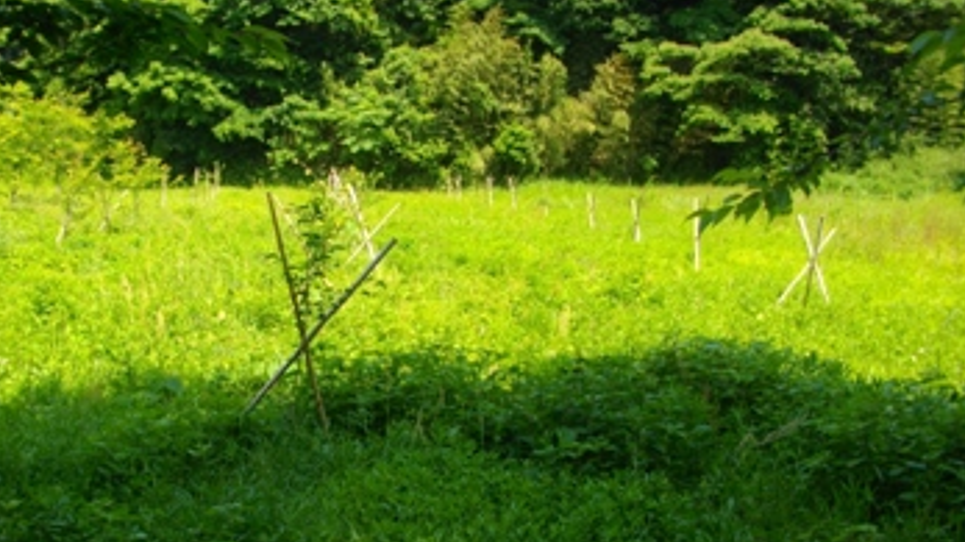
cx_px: 345
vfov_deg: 26.5
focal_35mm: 45
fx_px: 1151
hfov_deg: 45.0
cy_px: 292
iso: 100
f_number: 2.9
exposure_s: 1/500
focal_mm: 5.7
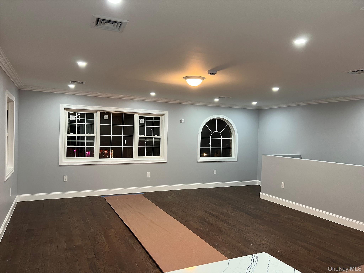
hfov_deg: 67.3
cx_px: 182
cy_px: 136
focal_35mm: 26
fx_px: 273
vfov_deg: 53.1
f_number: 1.5
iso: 125
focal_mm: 5.7
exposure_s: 1/60
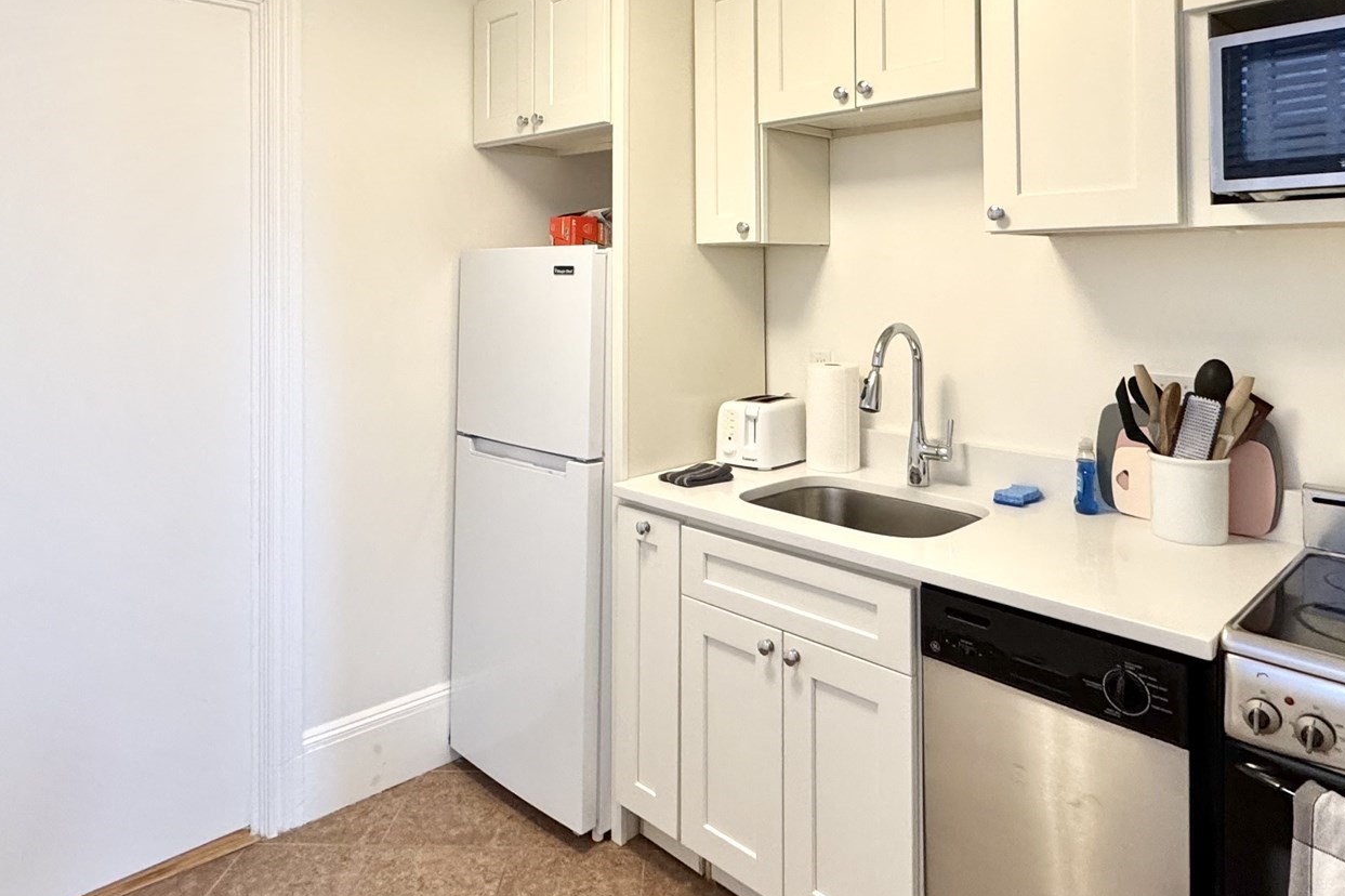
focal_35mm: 24
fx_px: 896
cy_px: 265
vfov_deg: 51.6
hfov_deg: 73.8
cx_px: 667
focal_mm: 2.22
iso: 320
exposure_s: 1/120
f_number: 2.2
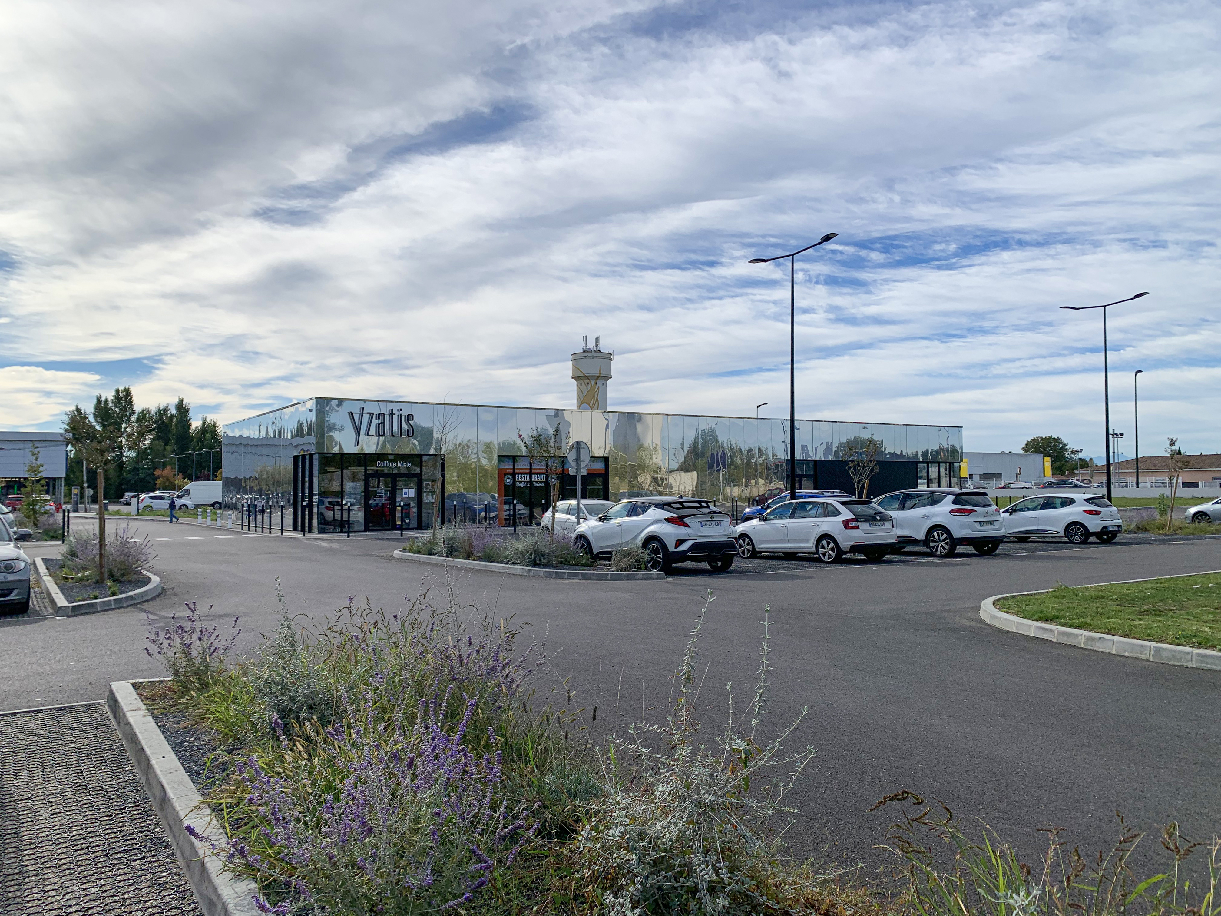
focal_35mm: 26
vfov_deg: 53.1
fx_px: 917
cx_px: 610
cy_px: 458
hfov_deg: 67.3
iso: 25
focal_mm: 4.25
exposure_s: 1/4098
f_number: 1.8
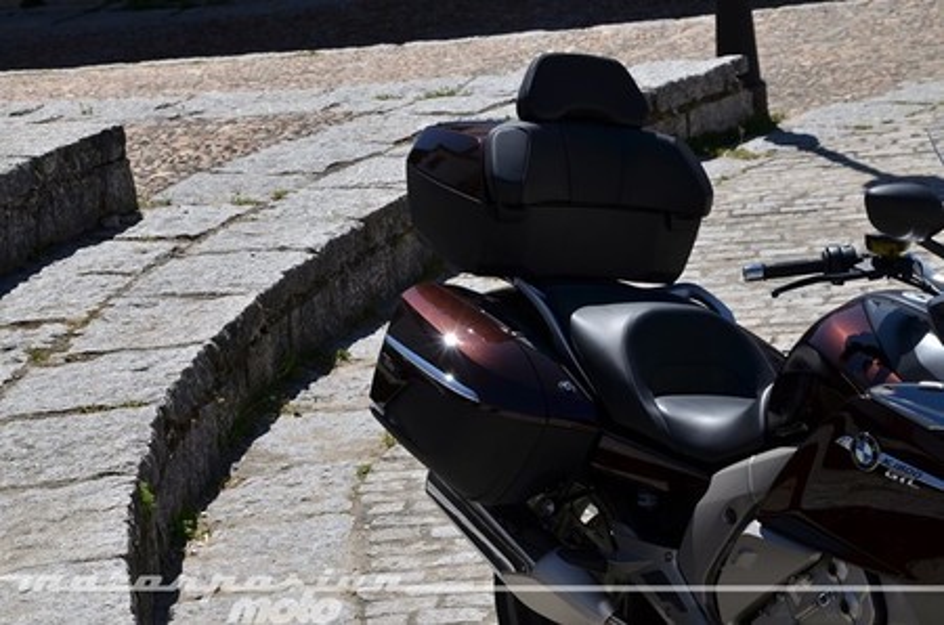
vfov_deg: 11.4
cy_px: 312
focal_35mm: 120
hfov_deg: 17.1
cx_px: 472
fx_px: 3140
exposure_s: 1/400
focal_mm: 80
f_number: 10
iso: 100
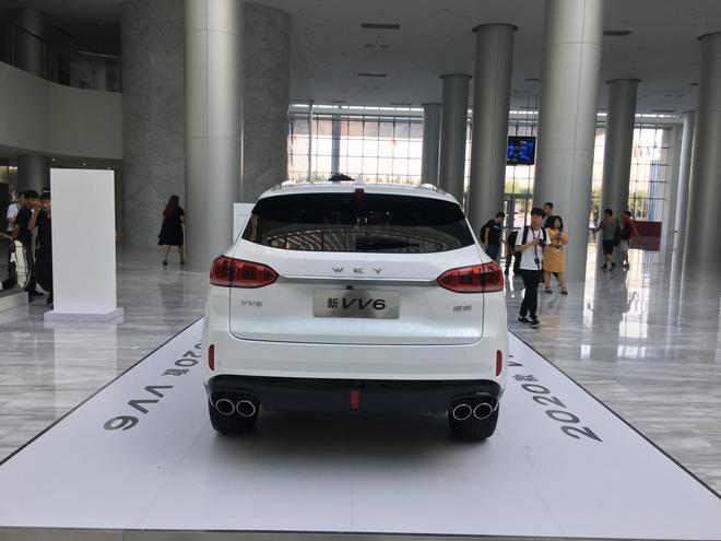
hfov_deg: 61.7
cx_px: 360
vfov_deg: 48.2
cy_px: 270
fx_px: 604
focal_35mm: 29
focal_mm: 4.15
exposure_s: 1/50
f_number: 2.2
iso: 25
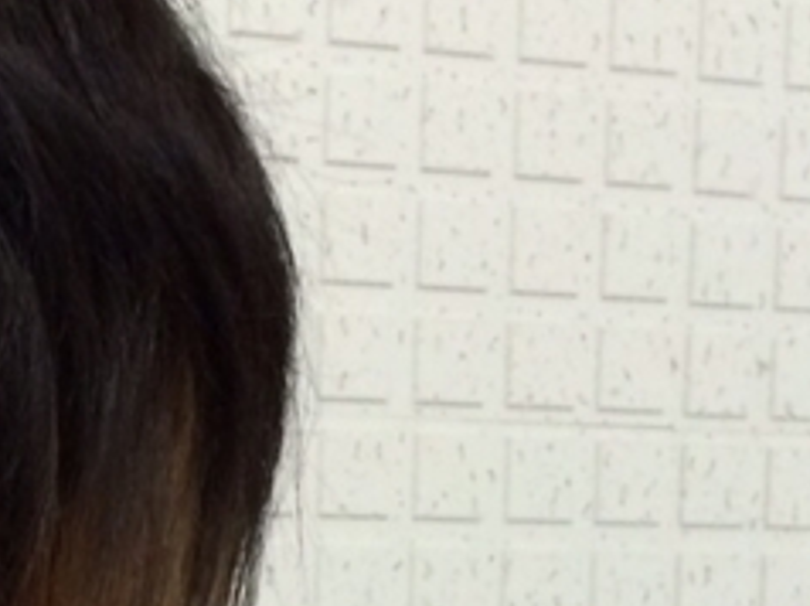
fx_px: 2922
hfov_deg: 15.0
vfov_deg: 11.2
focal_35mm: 125
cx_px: -269
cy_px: 1032
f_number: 2.2
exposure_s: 1/30
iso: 160
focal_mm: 4.15
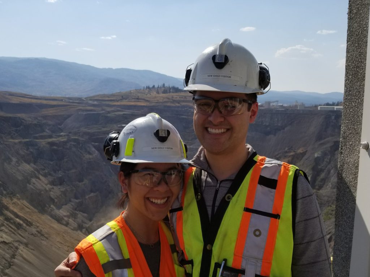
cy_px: 138
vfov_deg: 53.1
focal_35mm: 26
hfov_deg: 67.3
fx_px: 278
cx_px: 185
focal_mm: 4.25
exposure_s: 1/5348
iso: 50
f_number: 1.7
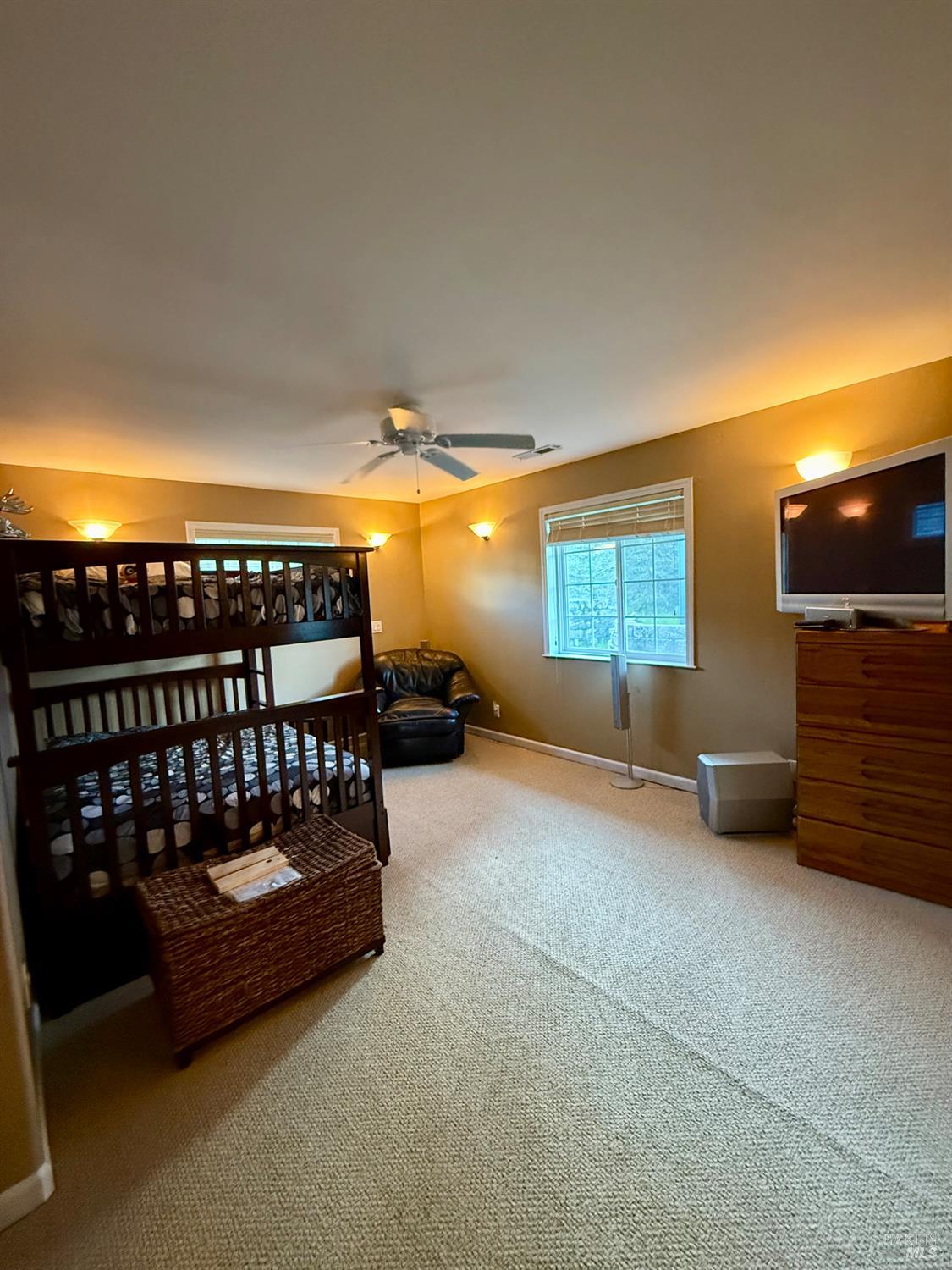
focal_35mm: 14
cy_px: 635
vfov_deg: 102.1
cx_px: 476
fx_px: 513
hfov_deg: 85.7
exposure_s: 1/60
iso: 640
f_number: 2.2
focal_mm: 2.22
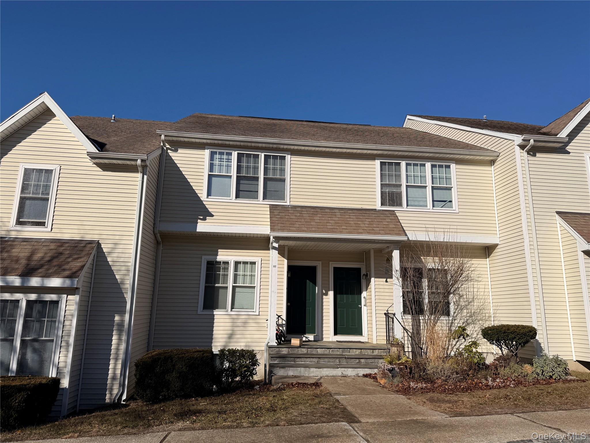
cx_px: 295
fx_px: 409
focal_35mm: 24
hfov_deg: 71.6
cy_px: 222
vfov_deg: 56.8
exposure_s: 1/11905
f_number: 1.78
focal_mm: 6.76
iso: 80
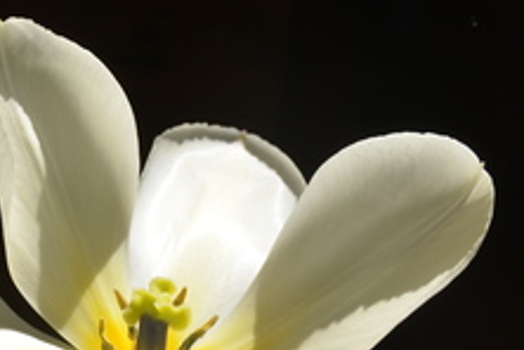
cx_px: 92
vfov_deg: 11.5
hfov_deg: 17.2
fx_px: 1717
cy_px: 318
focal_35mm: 118
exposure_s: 1/200
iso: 200
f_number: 7.1
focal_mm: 38
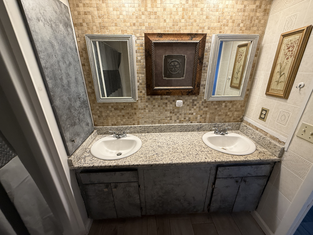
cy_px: 118
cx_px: 156
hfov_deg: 102.1
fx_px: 127
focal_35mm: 14
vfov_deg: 85.7
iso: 160
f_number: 2.2
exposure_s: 1/60
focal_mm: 2.22
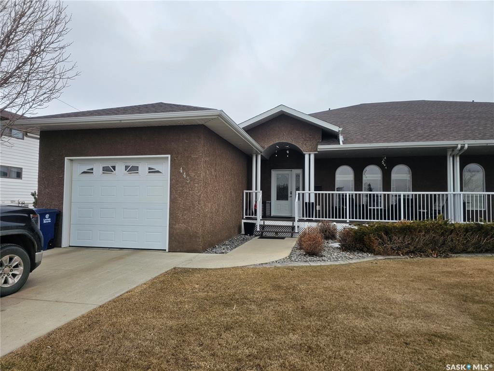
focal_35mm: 23
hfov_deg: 73.9
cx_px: 247
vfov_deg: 58.9
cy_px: 186
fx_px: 328
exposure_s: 1/1019
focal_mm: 6.3
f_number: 1.7
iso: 25
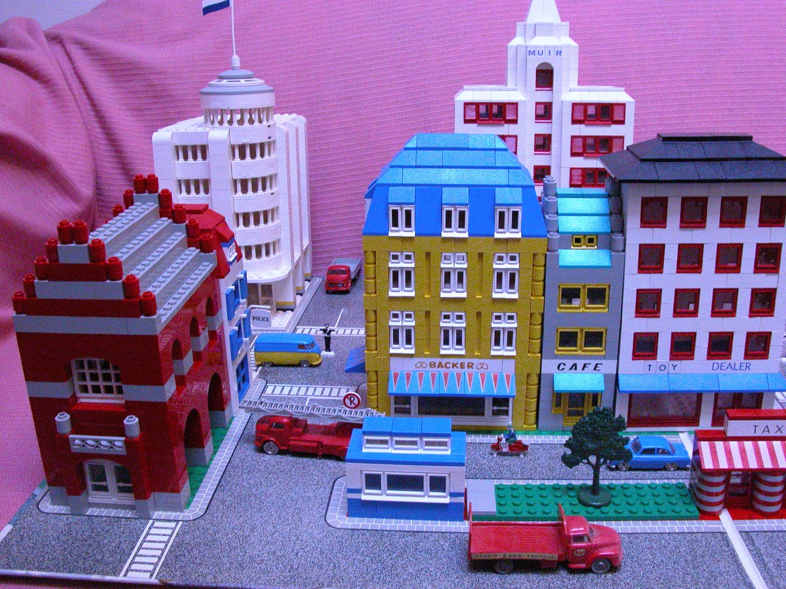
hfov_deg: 54.0
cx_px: 393
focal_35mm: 34
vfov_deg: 41.8
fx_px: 772
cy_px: 294
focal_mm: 8.9
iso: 800
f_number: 5
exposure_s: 1/61.7
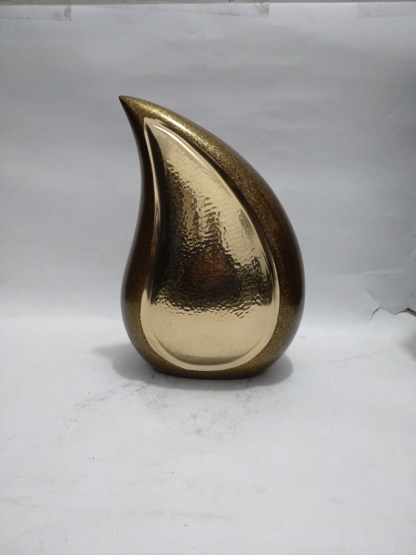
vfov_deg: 76.4
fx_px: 353
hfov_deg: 61.1
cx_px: 208
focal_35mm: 22
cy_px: 278
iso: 640
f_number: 2.2
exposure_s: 1/25
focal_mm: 3.81
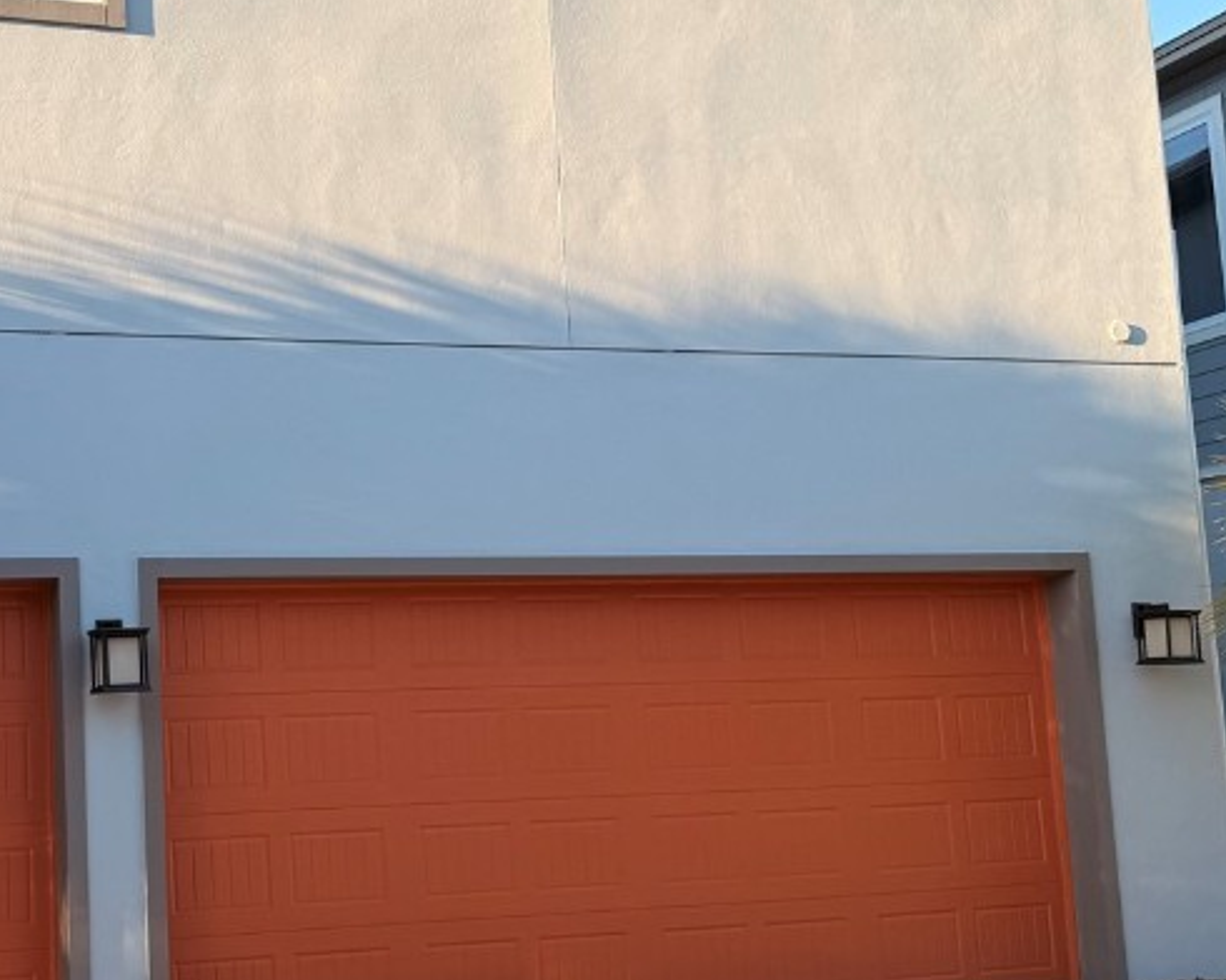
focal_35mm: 49
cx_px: 190
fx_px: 1778
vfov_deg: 30.8
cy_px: 520
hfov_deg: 36.3
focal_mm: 6.76
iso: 80
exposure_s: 1/992
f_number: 1.78
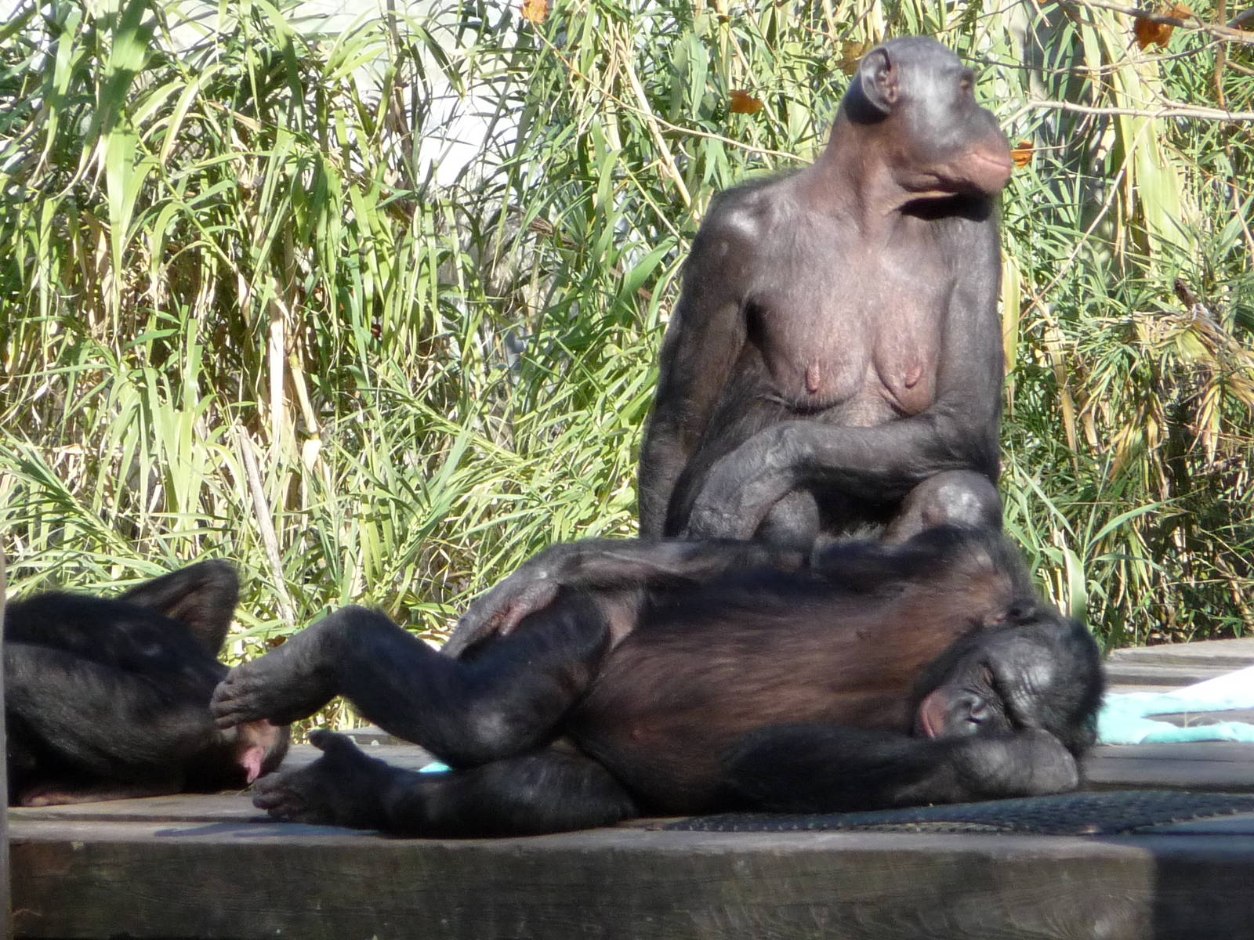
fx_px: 17099
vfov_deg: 3.2
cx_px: 627
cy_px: 470
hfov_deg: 4.2
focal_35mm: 472
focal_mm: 47
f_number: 4.9
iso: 200
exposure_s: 1/500
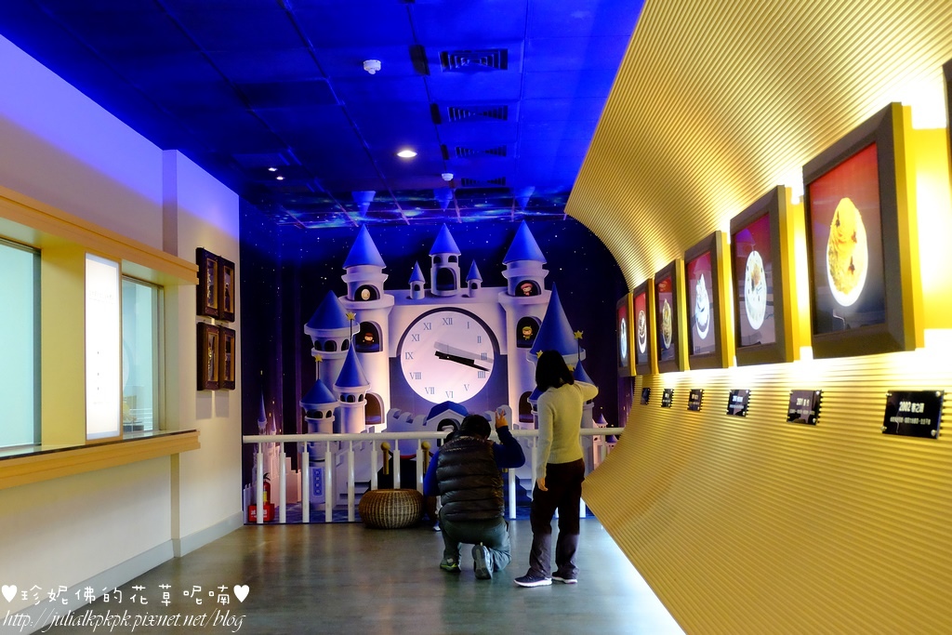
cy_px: 318
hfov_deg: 53.1
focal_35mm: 36
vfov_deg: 36.9
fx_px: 952
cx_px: 476
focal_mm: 24.3
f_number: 4.2
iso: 4000
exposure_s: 1/60
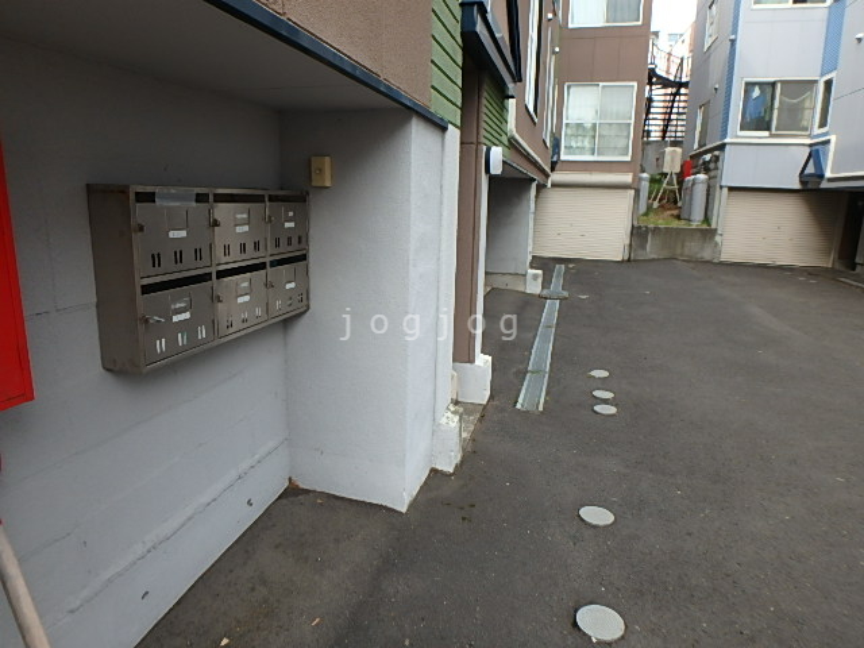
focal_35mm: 21
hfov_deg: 79.0
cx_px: 432
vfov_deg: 63.4
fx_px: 524
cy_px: 324
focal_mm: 3.7
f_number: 3.5
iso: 125
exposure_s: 1/250
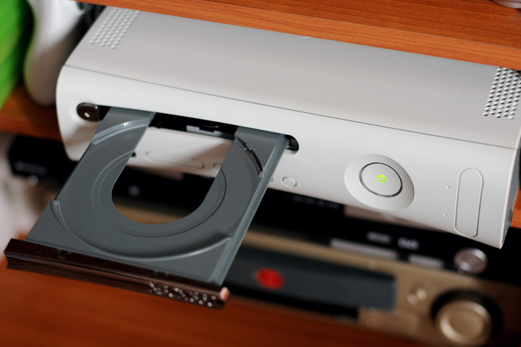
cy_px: 174
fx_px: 1085
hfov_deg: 27.0
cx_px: 260
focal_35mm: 75
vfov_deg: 18.2
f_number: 2.2
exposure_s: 1/40
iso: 200
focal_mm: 50
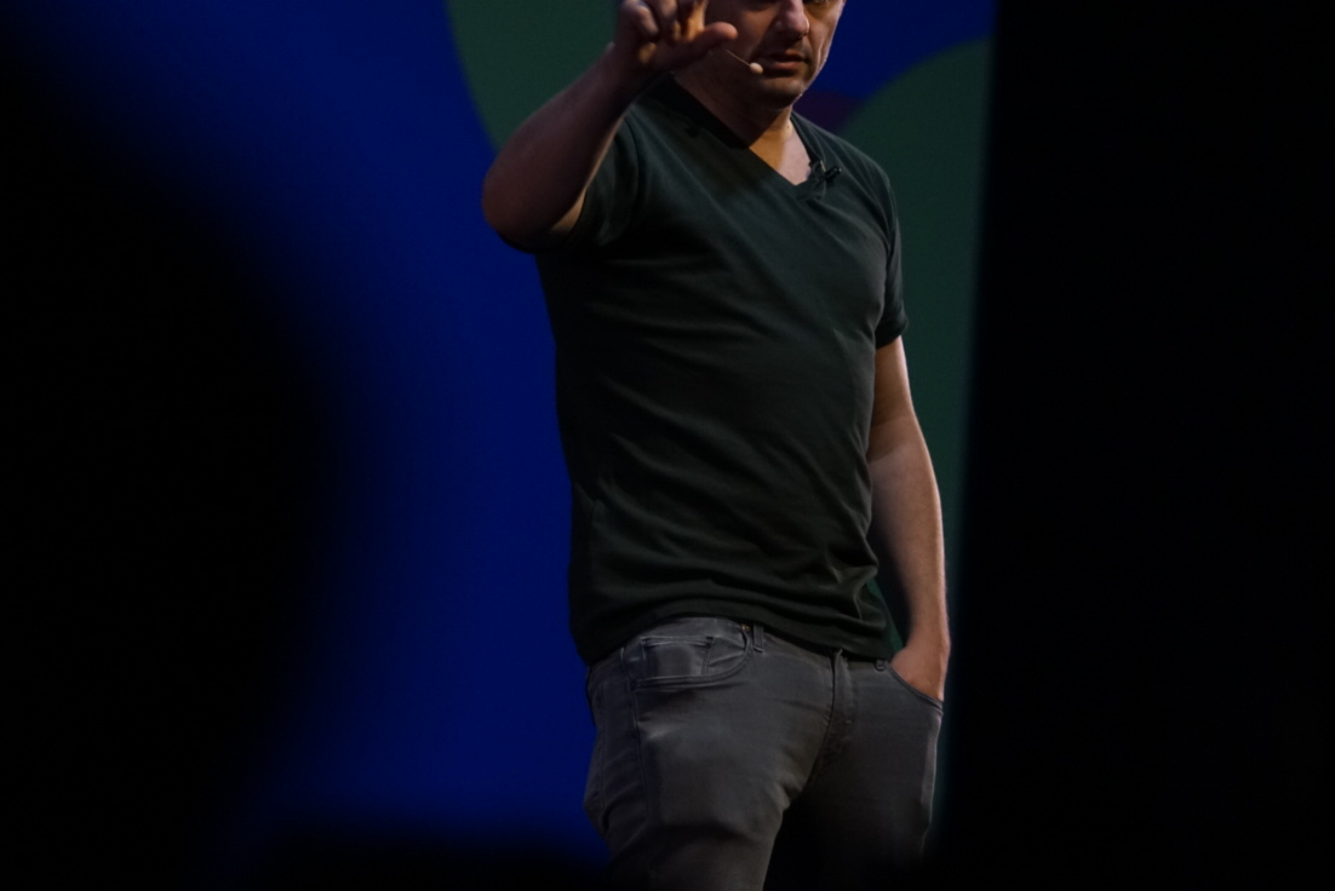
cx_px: 792
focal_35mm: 352
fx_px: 13060
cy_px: 373
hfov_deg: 5.9
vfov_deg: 3.9
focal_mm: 240
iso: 2000
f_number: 6.3
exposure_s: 1/160
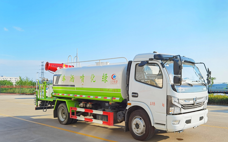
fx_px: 218
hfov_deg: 55.2
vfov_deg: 35.9
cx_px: 128
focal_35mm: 35
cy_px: 95
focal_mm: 6.71
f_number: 1.9
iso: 50
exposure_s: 1/1852
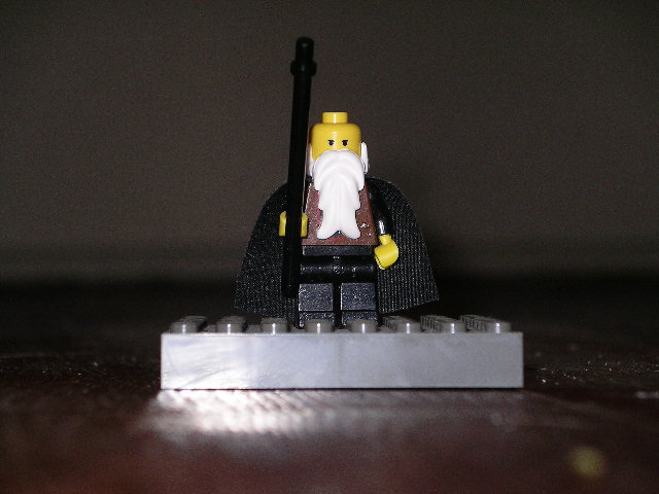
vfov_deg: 11.1
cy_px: 247
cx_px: 330
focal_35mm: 134
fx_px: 2551
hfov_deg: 14.7
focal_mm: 27.8
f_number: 4.2
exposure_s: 1/80
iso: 200
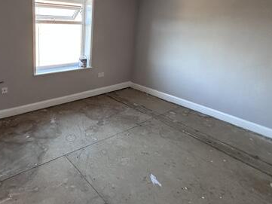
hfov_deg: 67.2
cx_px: 88
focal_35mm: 25
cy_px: 62
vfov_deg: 53.4
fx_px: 197
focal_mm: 2.22
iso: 250
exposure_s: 1/99
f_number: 2.2
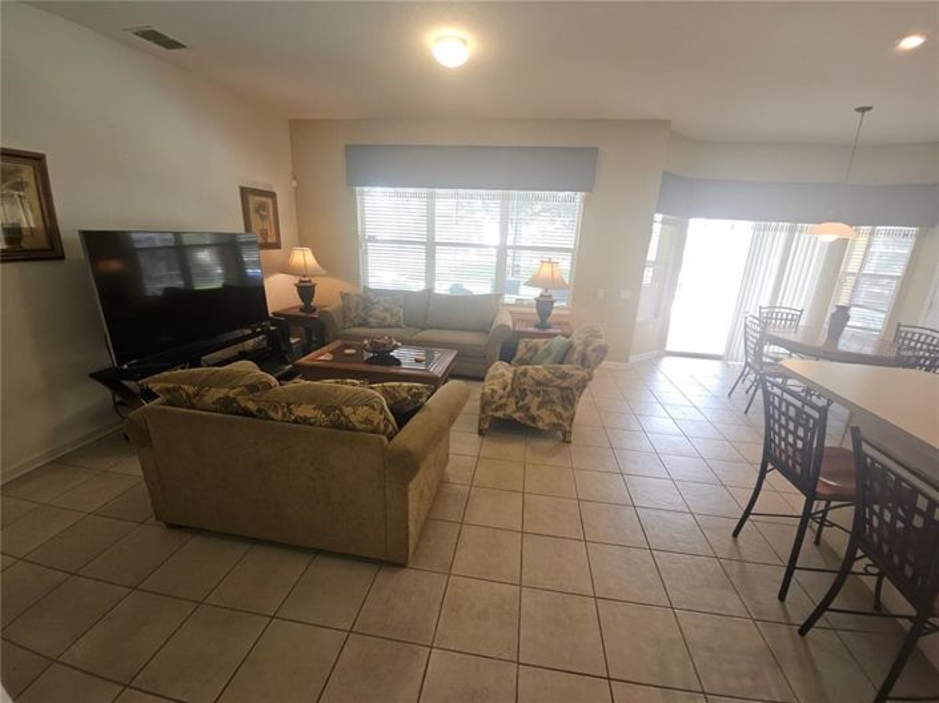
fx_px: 352
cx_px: 470
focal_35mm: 13
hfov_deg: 106.2
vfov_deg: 89.9
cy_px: 352
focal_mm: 1.7
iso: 100
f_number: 2.2
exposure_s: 1/60
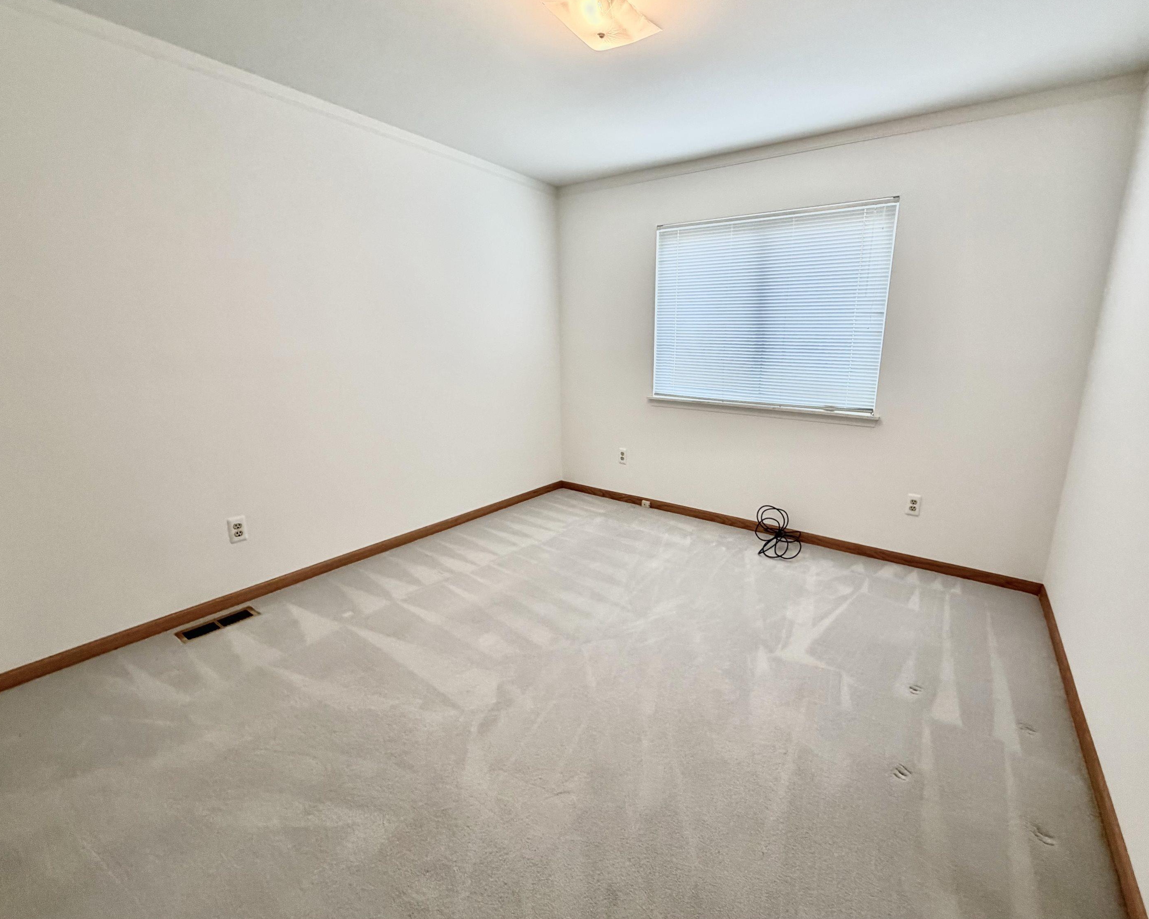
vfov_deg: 84.0
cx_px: 628
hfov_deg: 96.5
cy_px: 449
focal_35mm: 15
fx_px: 510
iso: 250
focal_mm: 2.22
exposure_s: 1/120
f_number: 2.2
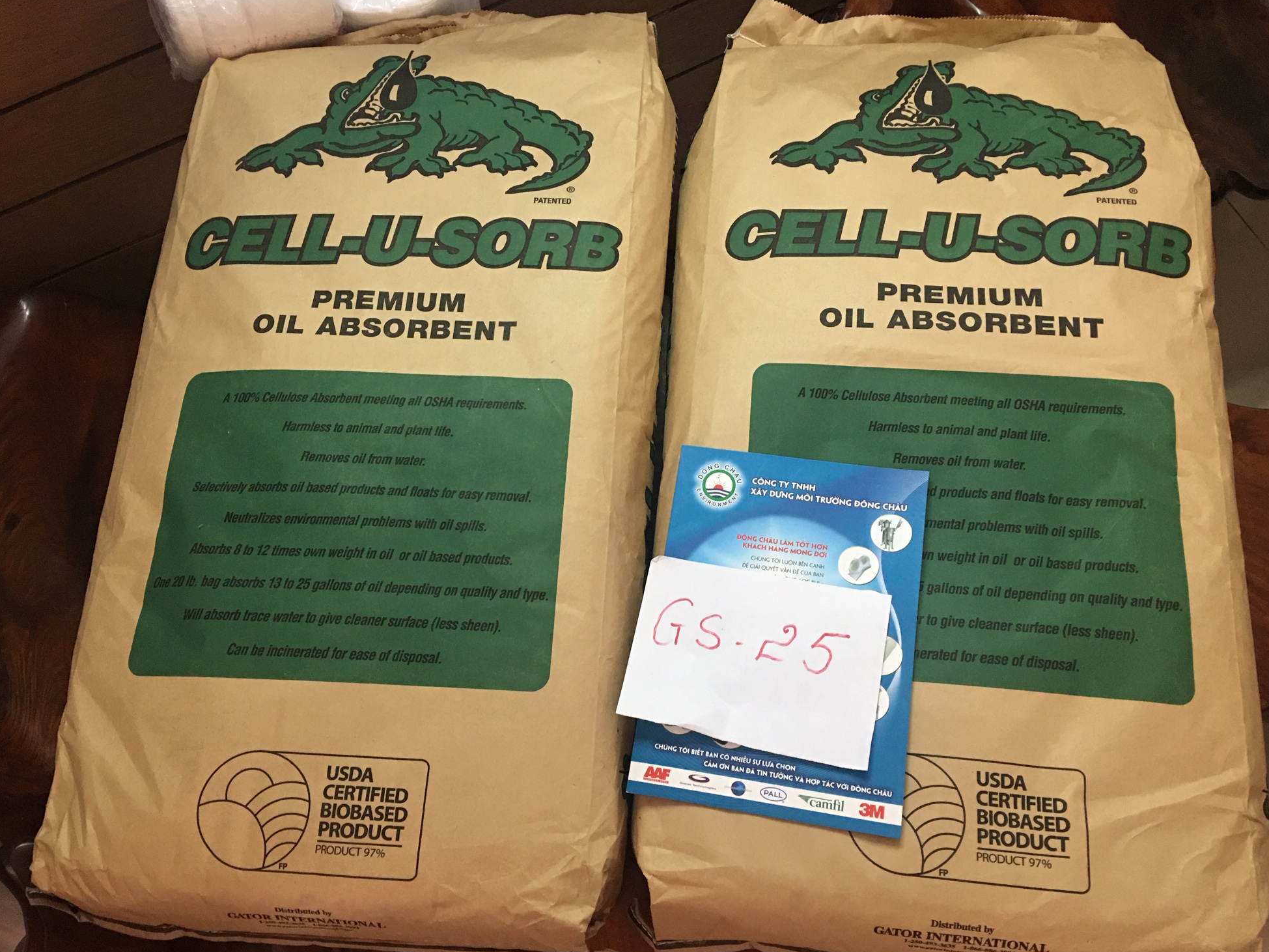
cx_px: 632
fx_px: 1100
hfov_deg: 60.0
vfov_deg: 46.8
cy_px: 485
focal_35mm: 30
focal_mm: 4.15
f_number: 2.2
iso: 100
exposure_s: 1/17
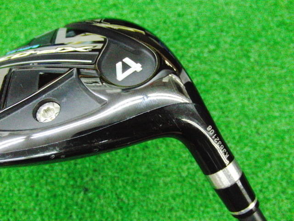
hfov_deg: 50.1
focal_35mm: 37
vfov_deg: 38.7
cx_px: 147
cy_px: 110
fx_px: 314
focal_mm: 6.42
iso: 3200
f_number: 3.6
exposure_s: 1/125
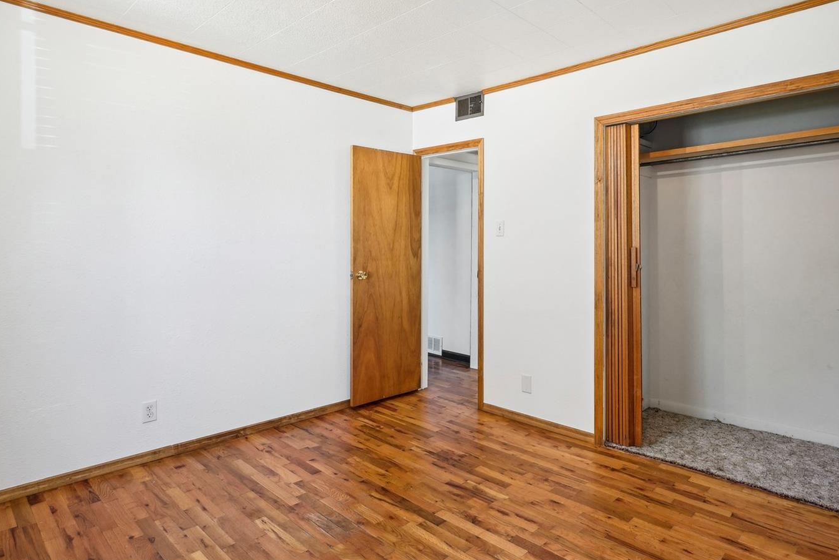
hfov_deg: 84.5
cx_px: 485
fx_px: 457
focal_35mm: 20
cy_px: 243
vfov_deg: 62.7
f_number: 8
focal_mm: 11
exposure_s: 1/20
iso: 400
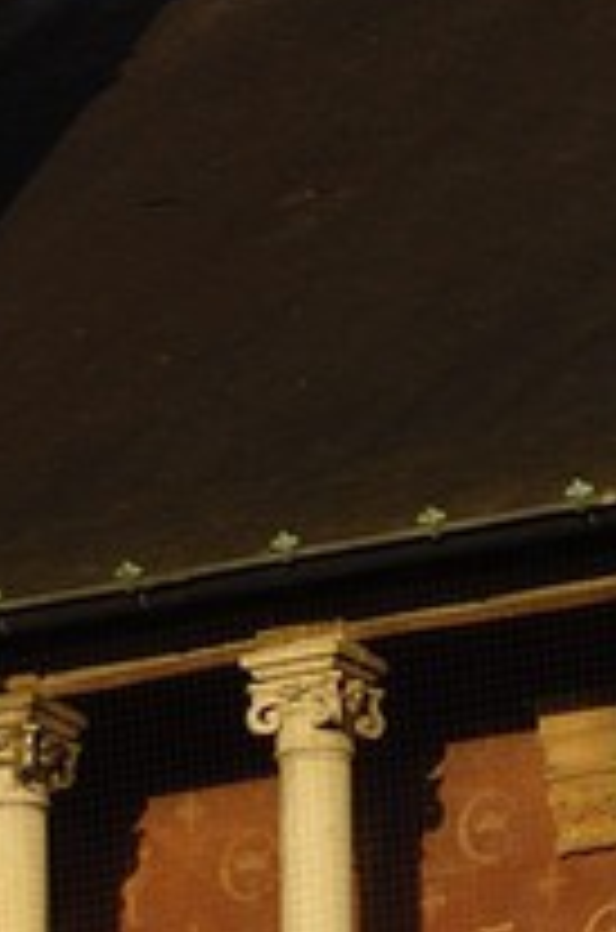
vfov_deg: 3.5
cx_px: -1695
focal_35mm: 580
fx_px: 14961
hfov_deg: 2.3
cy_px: 2310
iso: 100
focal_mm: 50
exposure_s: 1/160
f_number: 6
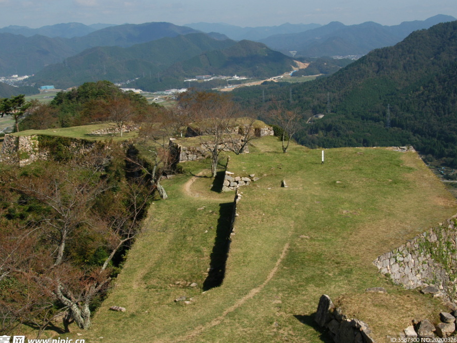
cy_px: 174
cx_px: 240
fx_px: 528
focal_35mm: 40
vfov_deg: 36.0
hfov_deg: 46.8
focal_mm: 24
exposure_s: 1/350
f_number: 10
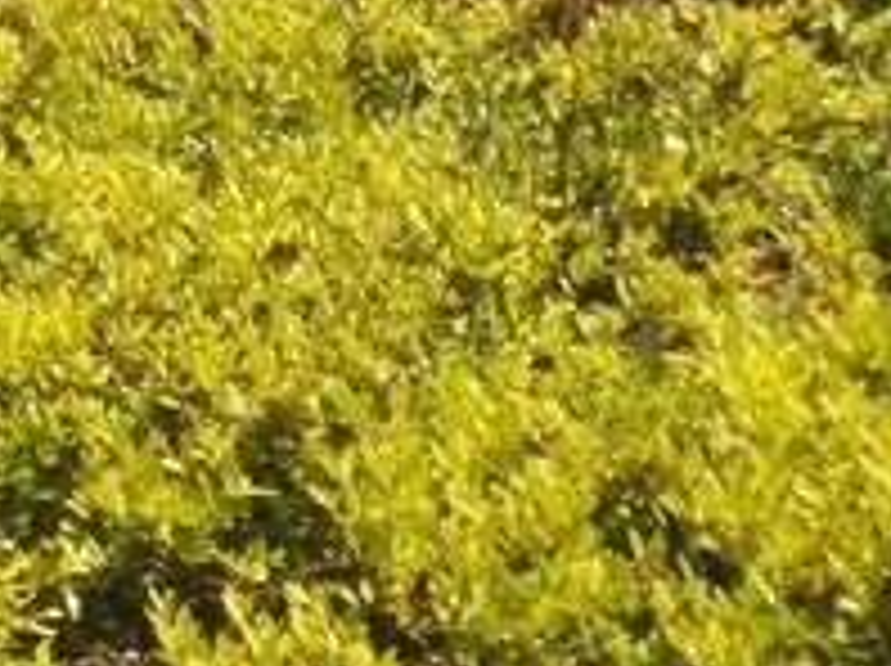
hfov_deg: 9.5
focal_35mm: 170
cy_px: -1188
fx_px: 4370
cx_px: -1656
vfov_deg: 7.8
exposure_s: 1/1894
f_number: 2
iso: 64
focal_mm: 3.83
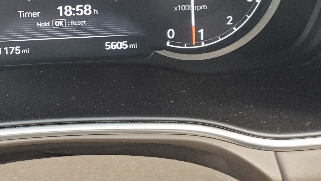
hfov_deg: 33.6
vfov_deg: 20.0
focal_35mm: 58
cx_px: 16
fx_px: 494
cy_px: -8
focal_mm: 4.3
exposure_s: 1/48
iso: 320
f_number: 2.4
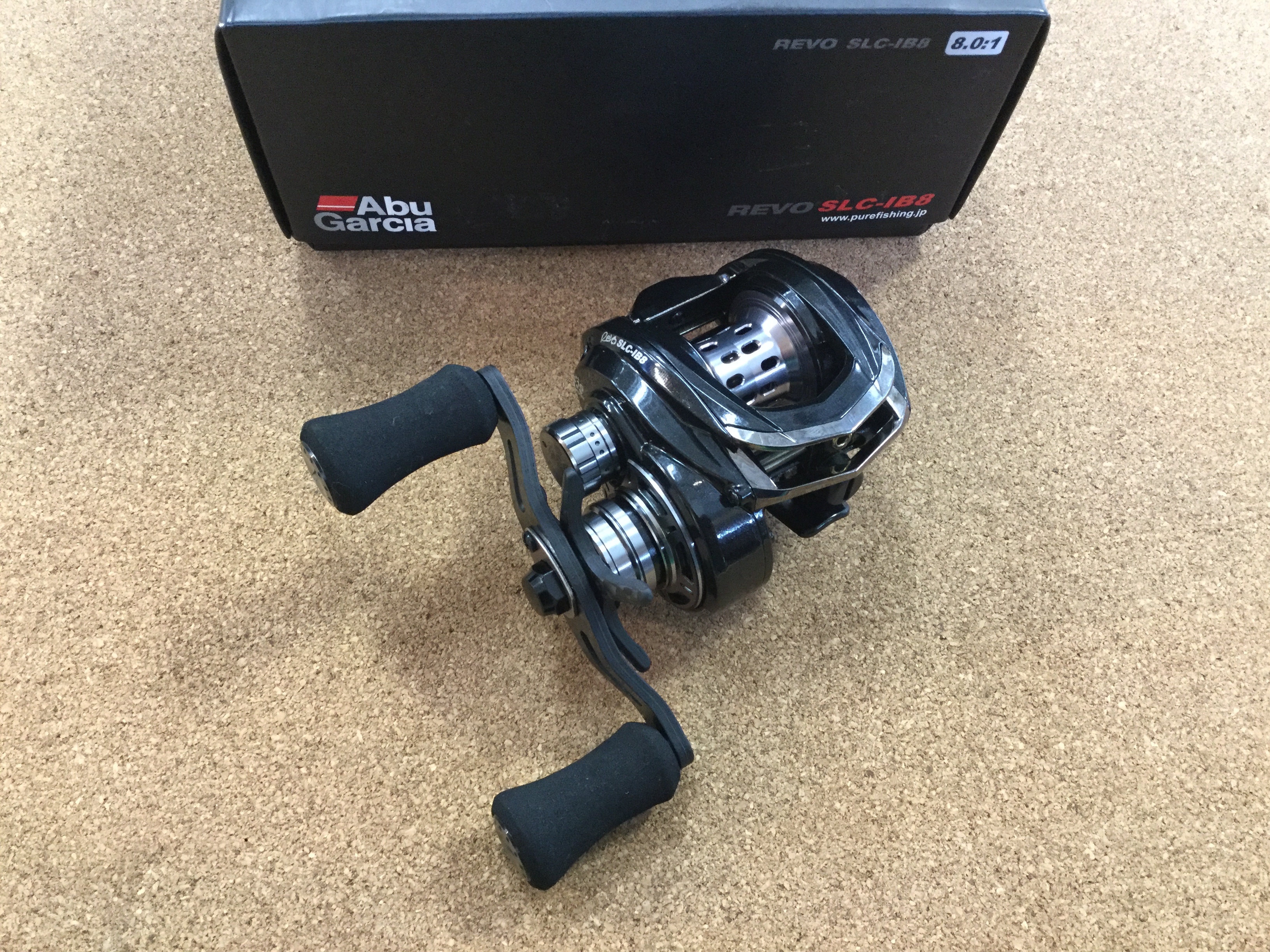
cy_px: 476
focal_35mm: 31
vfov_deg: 45.4
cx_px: 635
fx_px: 1137
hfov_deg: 58.4
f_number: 2.4
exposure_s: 1/30
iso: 160
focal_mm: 3.3
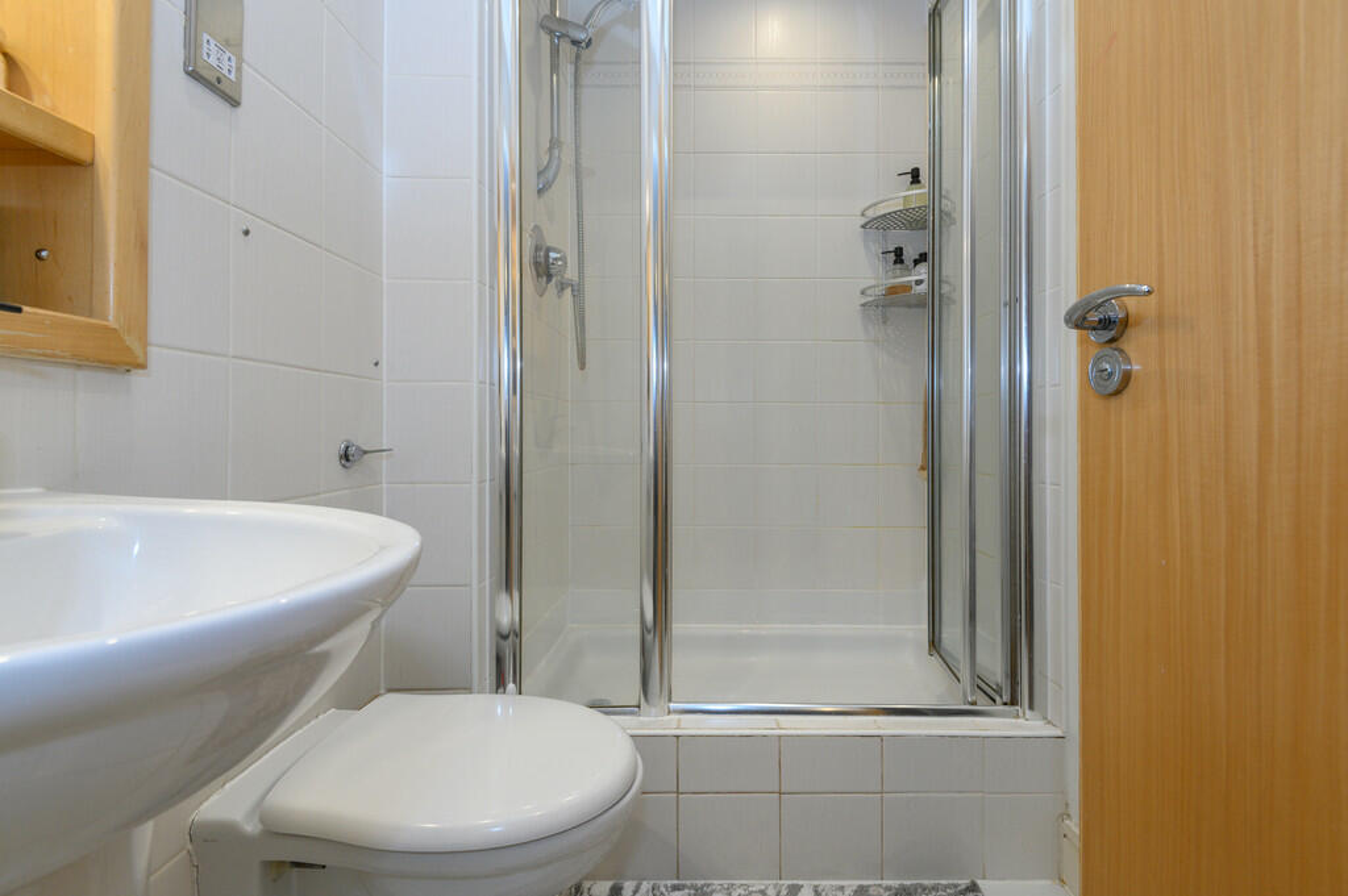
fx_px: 599
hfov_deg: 96.8
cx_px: 674
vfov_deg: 73.7
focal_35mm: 16
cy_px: 448
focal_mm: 16
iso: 500
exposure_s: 1/15
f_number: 8
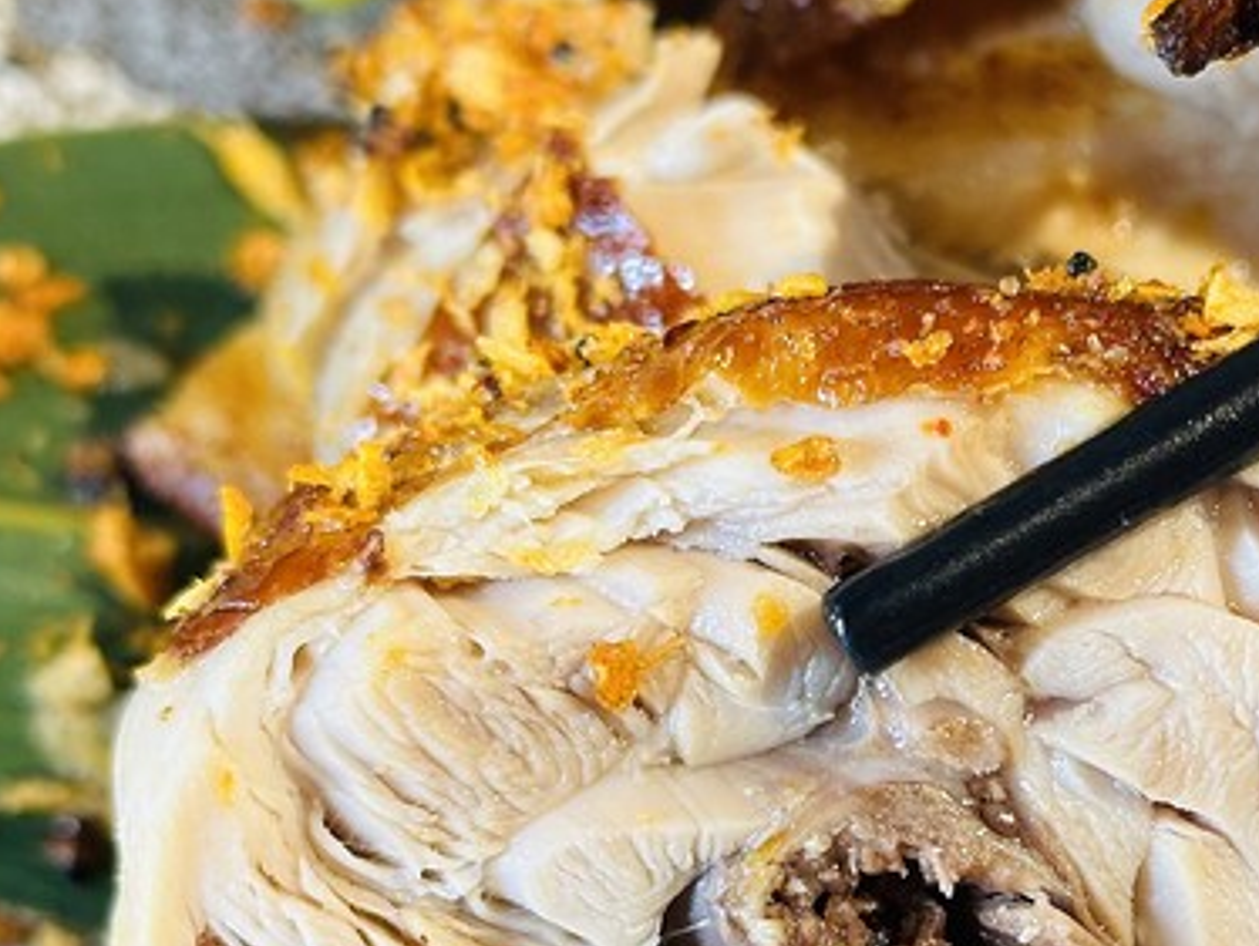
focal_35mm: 109
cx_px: 990
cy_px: 783
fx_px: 3967
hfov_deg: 17.9
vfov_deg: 13.5
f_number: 1.78
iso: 200
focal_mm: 6.86
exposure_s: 1/60
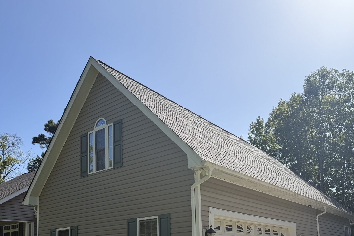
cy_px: 226
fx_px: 334
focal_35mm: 34
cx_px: 180
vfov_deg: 35.8
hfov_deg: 55.8
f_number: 1.78
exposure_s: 1/4975
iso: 80
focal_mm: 6.76
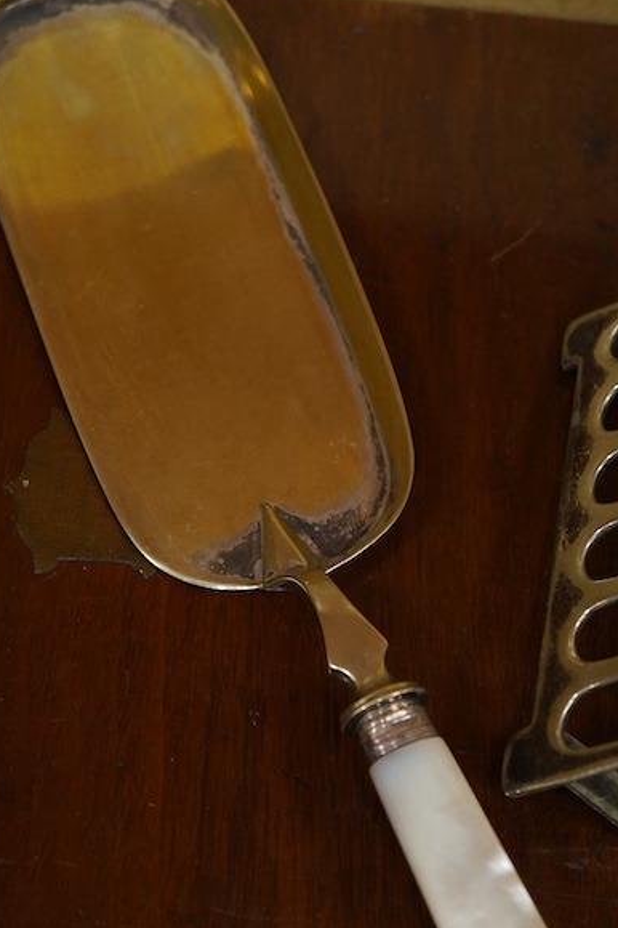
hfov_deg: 19.5
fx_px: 1802
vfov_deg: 28.7
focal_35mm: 70
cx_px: 331
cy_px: 603
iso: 1250
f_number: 3.5
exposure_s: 1/125
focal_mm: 30
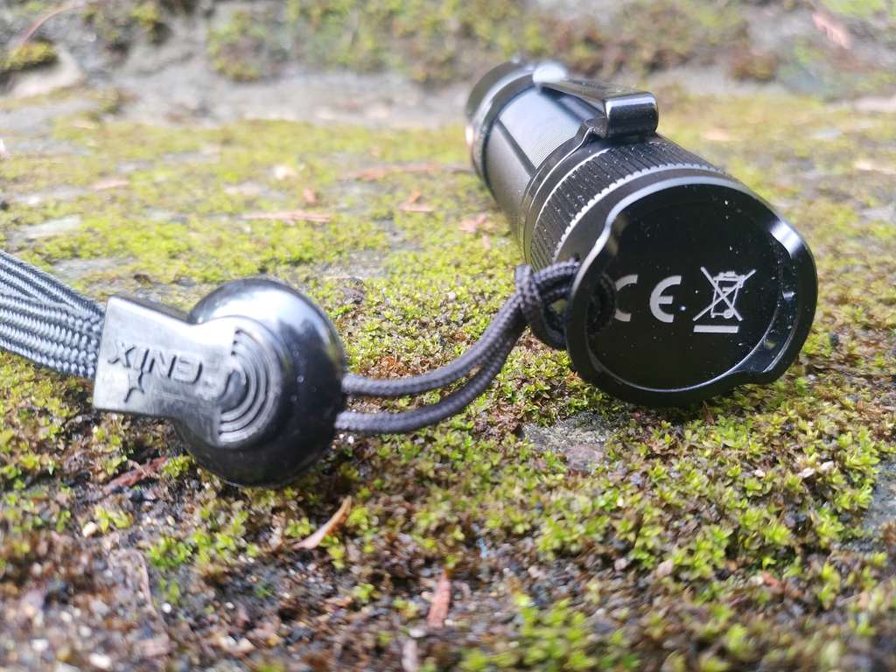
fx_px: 828
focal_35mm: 32
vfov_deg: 44.2
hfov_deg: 56.8
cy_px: 336
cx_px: 448
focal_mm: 4.5
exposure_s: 1/50
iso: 186
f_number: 2
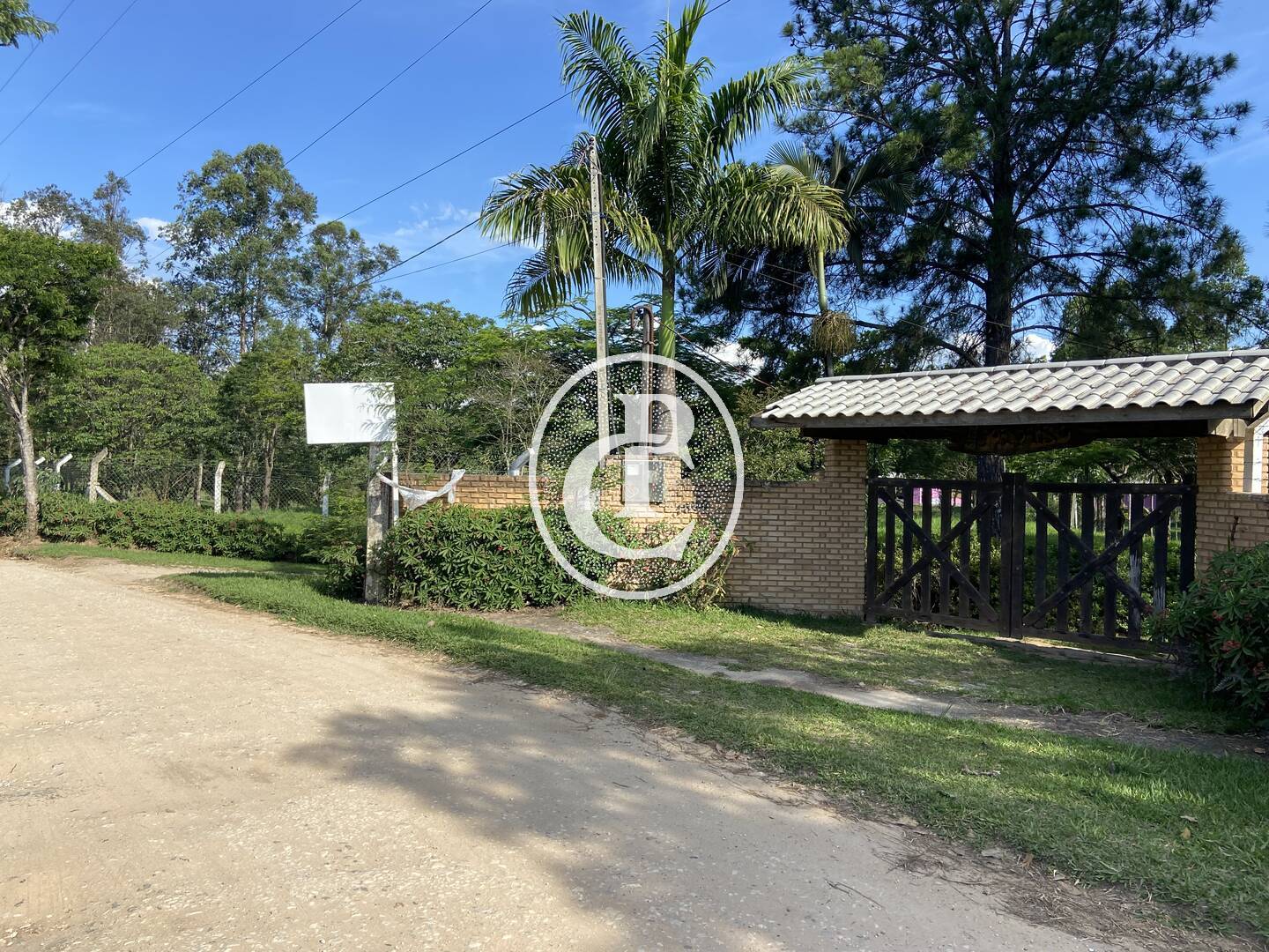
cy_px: 476
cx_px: 634
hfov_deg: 67.3
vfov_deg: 53.1
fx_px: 953
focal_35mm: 26
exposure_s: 1/1565
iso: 32
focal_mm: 4.25
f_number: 1.8
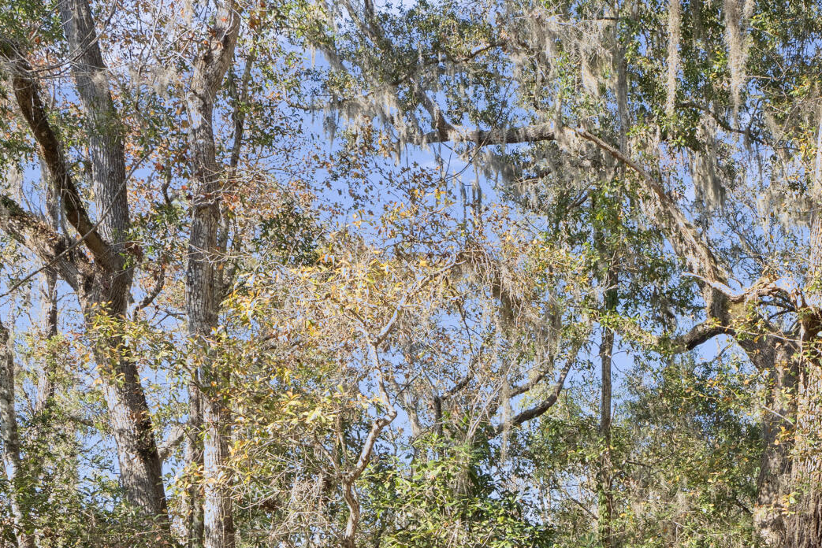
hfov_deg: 40.2
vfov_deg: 25.7
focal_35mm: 46
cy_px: 687
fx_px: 1051
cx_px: 704
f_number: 8
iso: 640
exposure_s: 1/100
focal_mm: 16
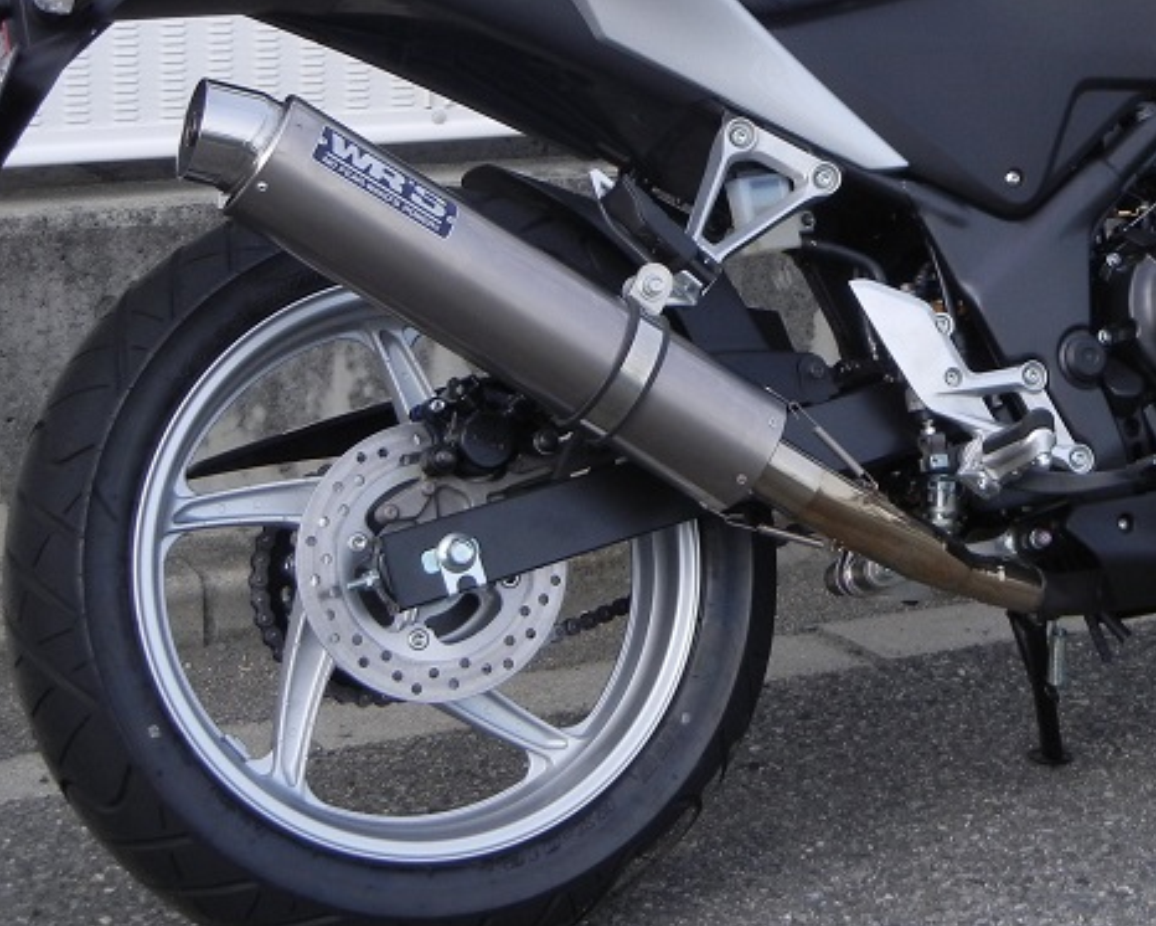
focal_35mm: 98
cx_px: 992
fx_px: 3354
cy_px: 118
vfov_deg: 15.6
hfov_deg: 19.3
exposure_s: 1/456
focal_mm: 9.3
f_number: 3.9
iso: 160
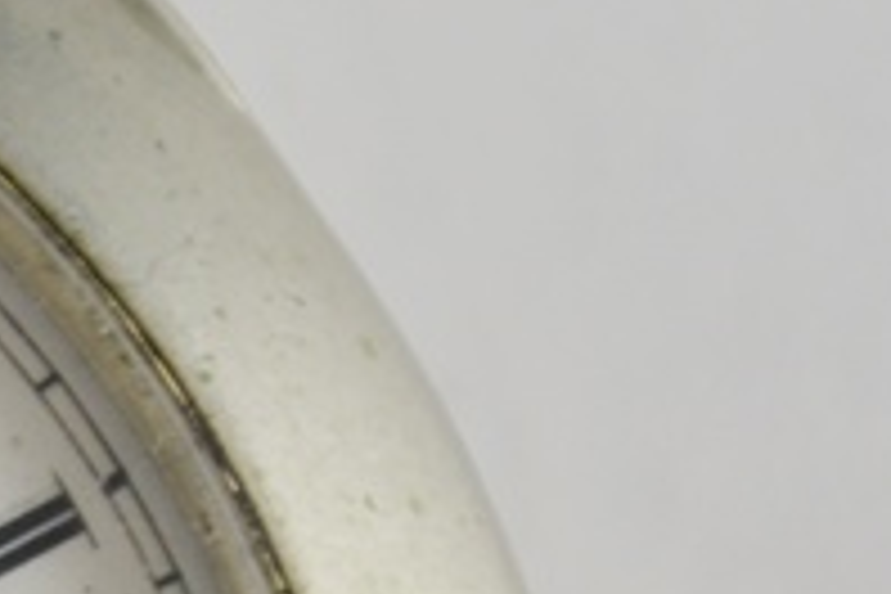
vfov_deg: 3.9
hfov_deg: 5.7
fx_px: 8786
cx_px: -765
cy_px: 963
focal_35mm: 355
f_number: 5.6
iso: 250
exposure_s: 1/125
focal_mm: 52
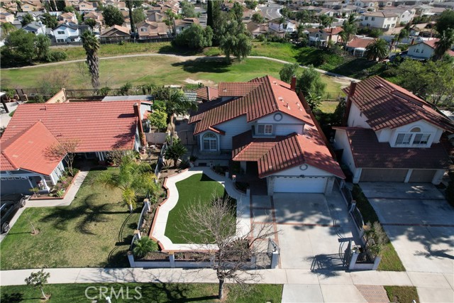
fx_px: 277
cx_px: 227
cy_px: 152
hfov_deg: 78.6
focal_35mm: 22
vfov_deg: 57.3
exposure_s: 1/1500
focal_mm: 8.38
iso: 100
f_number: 2.8
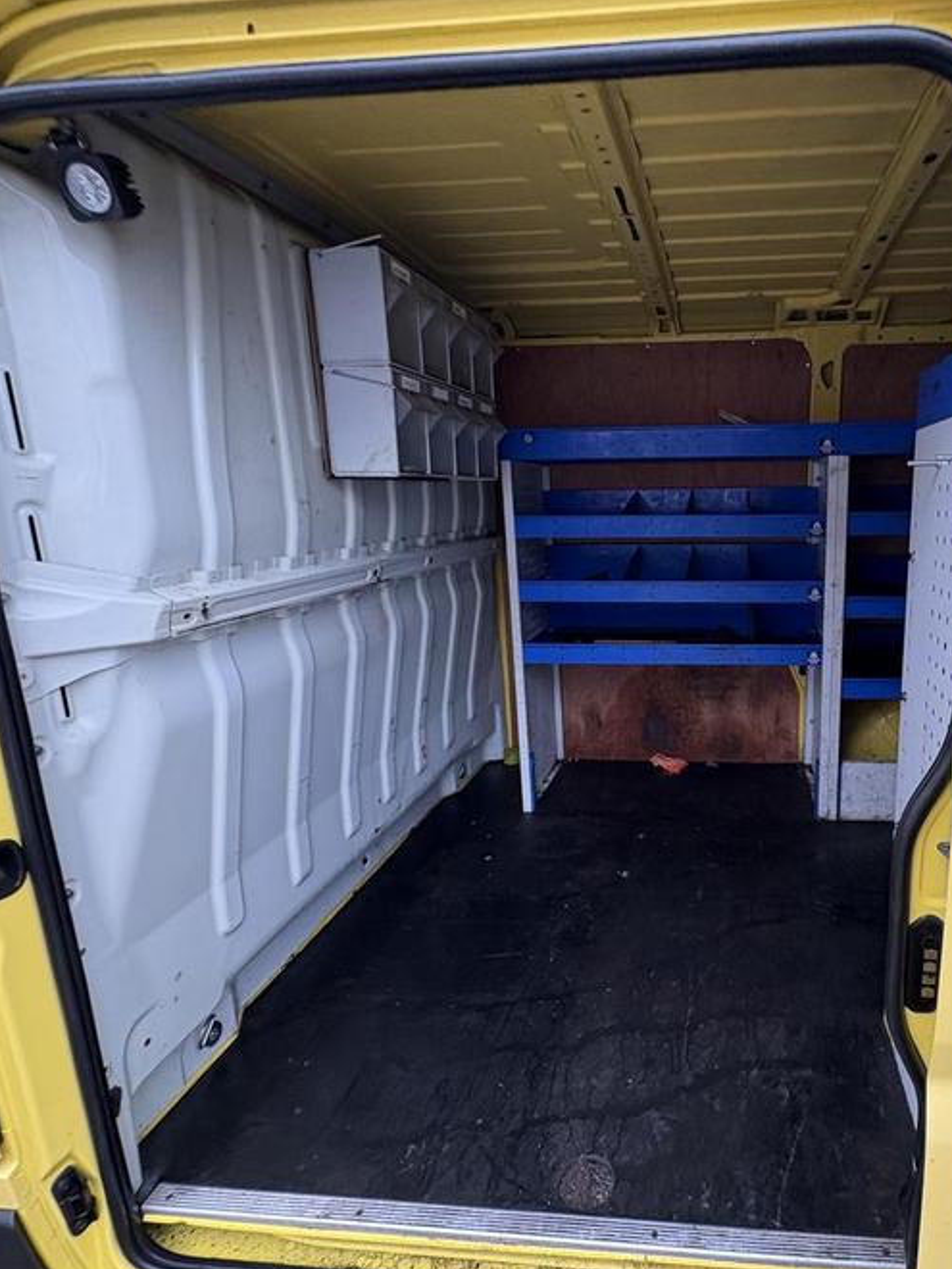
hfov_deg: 65.8
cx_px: 673
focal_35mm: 19
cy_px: 640
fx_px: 697
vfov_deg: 84.7
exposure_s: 1/99
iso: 125
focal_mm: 2.22
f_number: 2.2
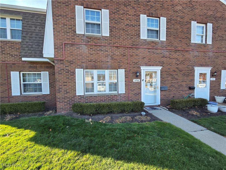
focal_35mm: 13
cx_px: 113
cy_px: 85
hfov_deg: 106.2
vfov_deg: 89.9
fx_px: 85
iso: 50
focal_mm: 2.2
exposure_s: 1/253
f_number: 2.2
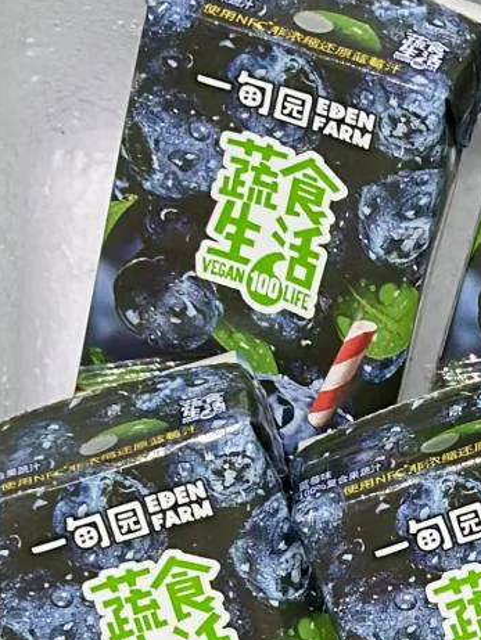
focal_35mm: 109
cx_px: 591
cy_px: 902
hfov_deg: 13.2
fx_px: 2018
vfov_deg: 16.7
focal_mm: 6.76
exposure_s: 1/326
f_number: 1.78
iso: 100
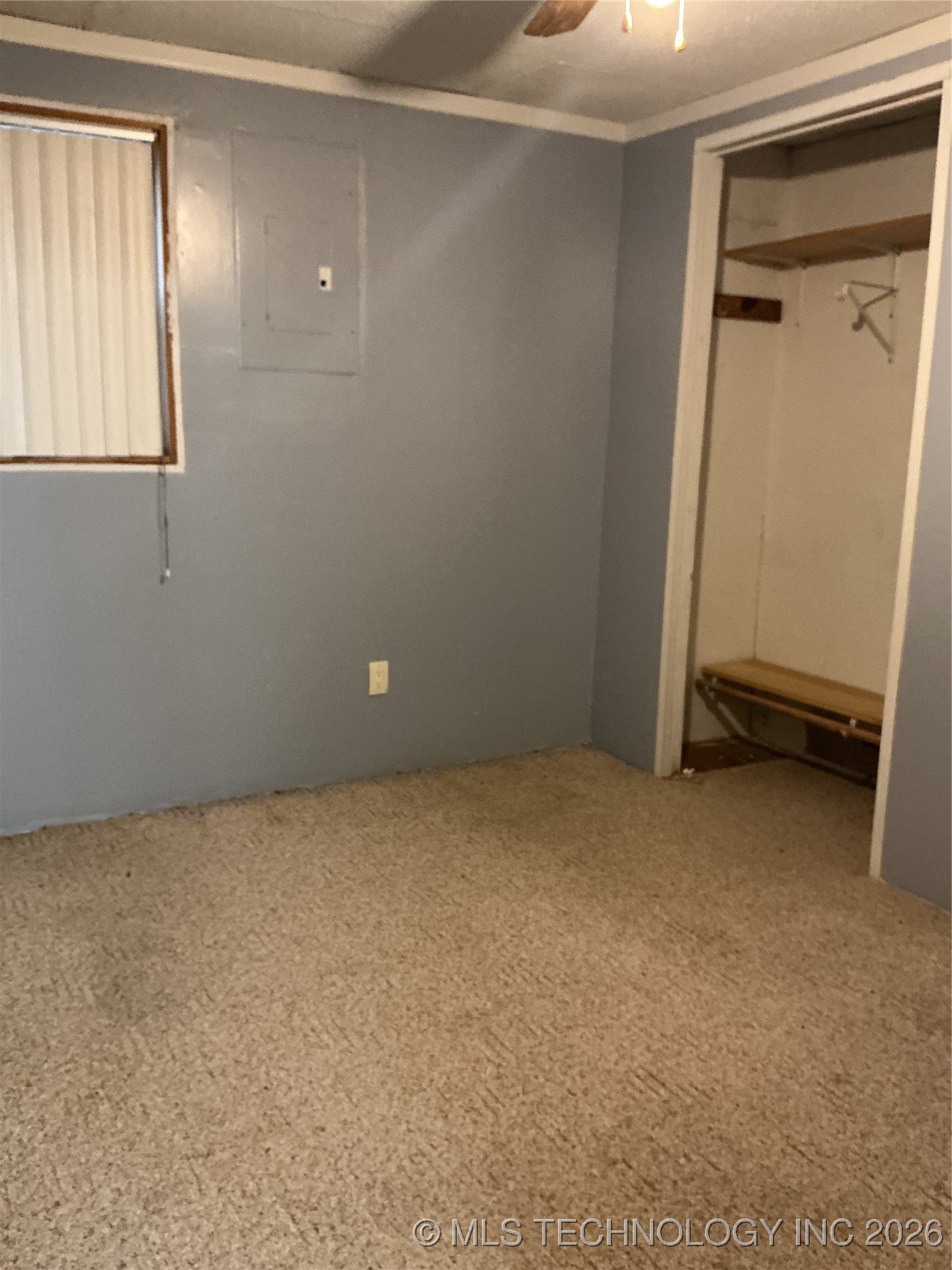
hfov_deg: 48.2
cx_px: 476
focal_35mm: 29
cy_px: 635
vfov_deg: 61.7
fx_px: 1063
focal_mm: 3
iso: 320
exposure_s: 1/30
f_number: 1.8
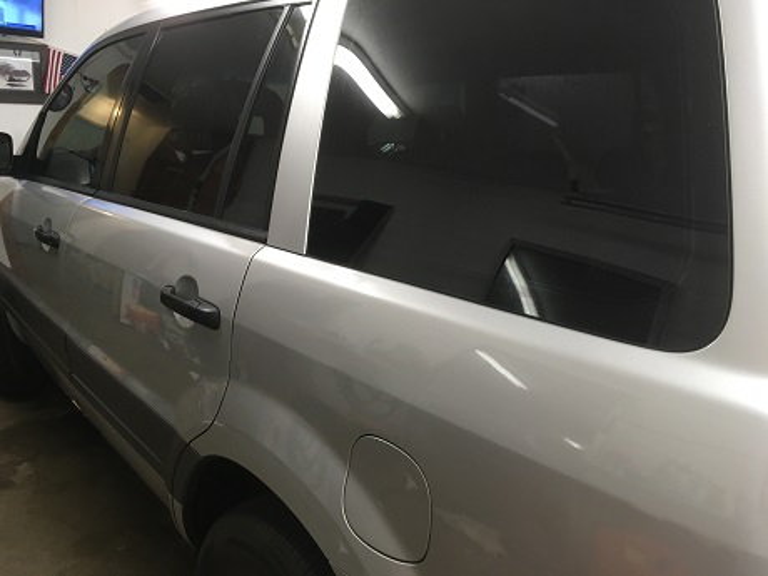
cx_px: 384
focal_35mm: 29
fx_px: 643
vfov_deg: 48.2
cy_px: 288
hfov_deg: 61.7
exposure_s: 1/30
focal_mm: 4.15
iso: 100
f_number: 2.2
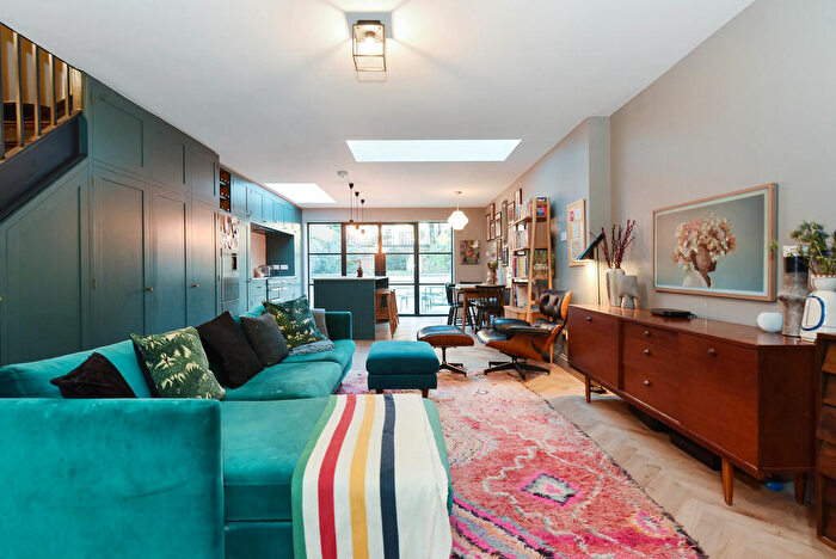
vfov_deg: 67.5
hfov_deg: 90.0
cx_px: 418
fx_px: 418
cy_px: 280
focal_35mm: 18
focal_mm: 18
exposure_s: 1/13
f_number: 8
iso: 400
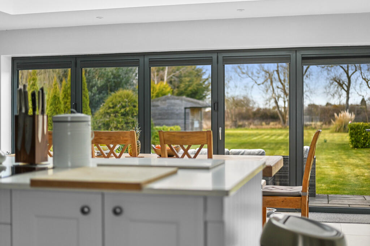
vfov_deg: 26.9
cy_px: 123
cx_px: 185
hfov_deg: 39.6
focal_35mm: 50
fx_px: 513
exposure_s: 1/125
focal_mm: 50
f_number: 1.8
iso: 400
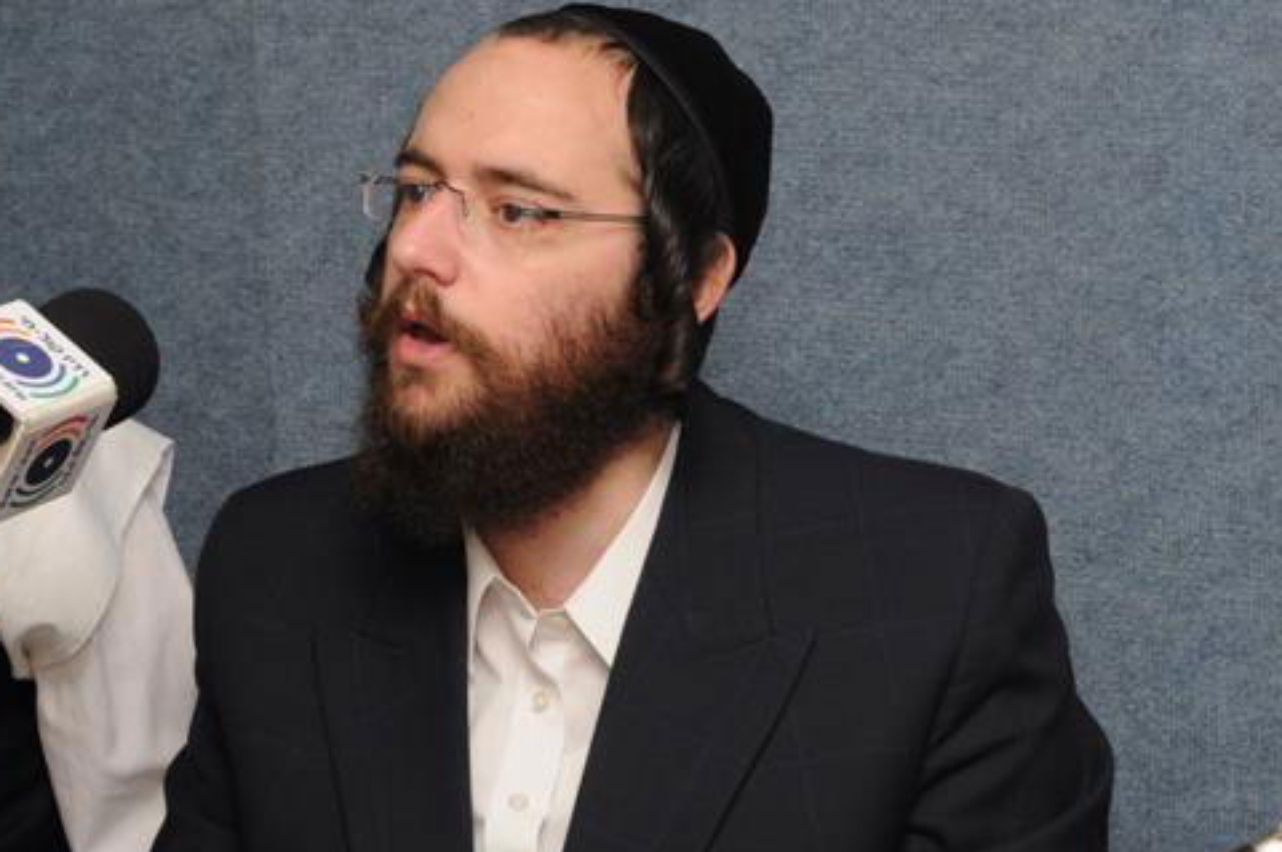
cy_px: 303
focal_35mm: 125
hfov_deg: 16.4
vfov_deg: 10.9
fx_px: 4447
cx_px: 435
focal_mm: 50
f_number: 6.3
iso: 200
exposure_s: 1/125
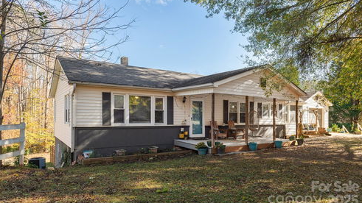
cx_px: 184
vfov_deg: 47.6
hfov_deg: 76.3
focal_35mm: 24
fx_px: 230
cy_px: 90
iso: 320
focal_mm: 22
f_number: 7.1
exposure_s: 1/320
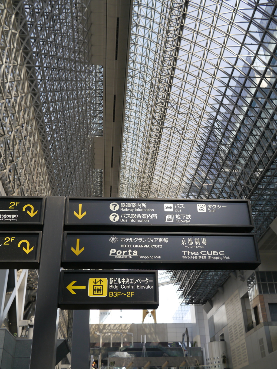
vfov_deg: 46.8
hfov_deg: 36.0
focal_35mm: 40
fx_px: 426
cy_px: 184
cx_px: 138
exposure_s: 1/200
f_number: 3.5
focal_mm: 20
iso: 160
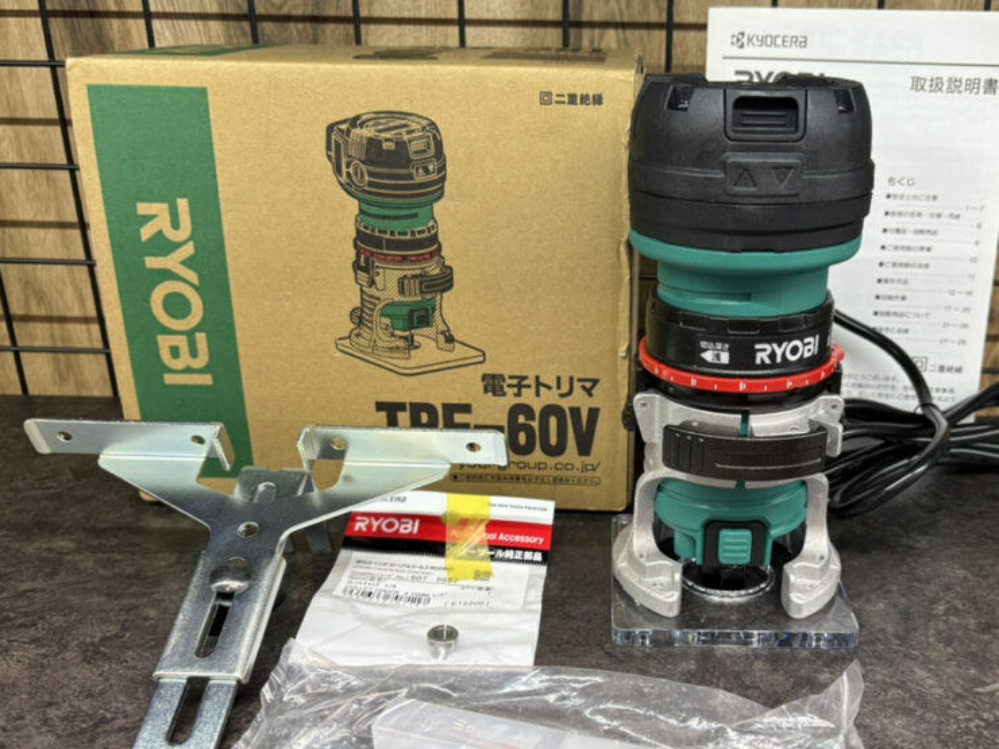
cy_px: 426
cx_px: 634
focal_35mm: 36
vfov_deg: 39.6
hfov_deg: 50.7
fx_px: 1039
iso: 125
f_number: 1.6
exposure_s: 1/121
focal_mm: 5.96
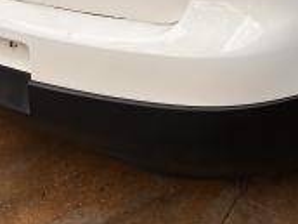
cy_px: -83
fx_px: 654
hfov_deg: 24.5
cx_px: 296
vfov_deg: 17.9
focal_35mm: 76
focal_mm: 5.7
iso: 50
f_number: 1.5
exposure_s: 1/401
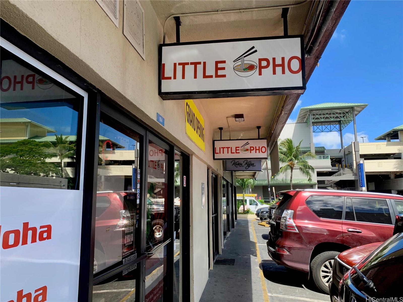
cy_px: 151
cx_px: 202
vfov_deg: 53.1
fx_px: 303
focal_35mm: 26
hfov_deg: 67.3
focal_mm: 4.25
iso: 25
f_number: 1.8
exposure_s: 1/500
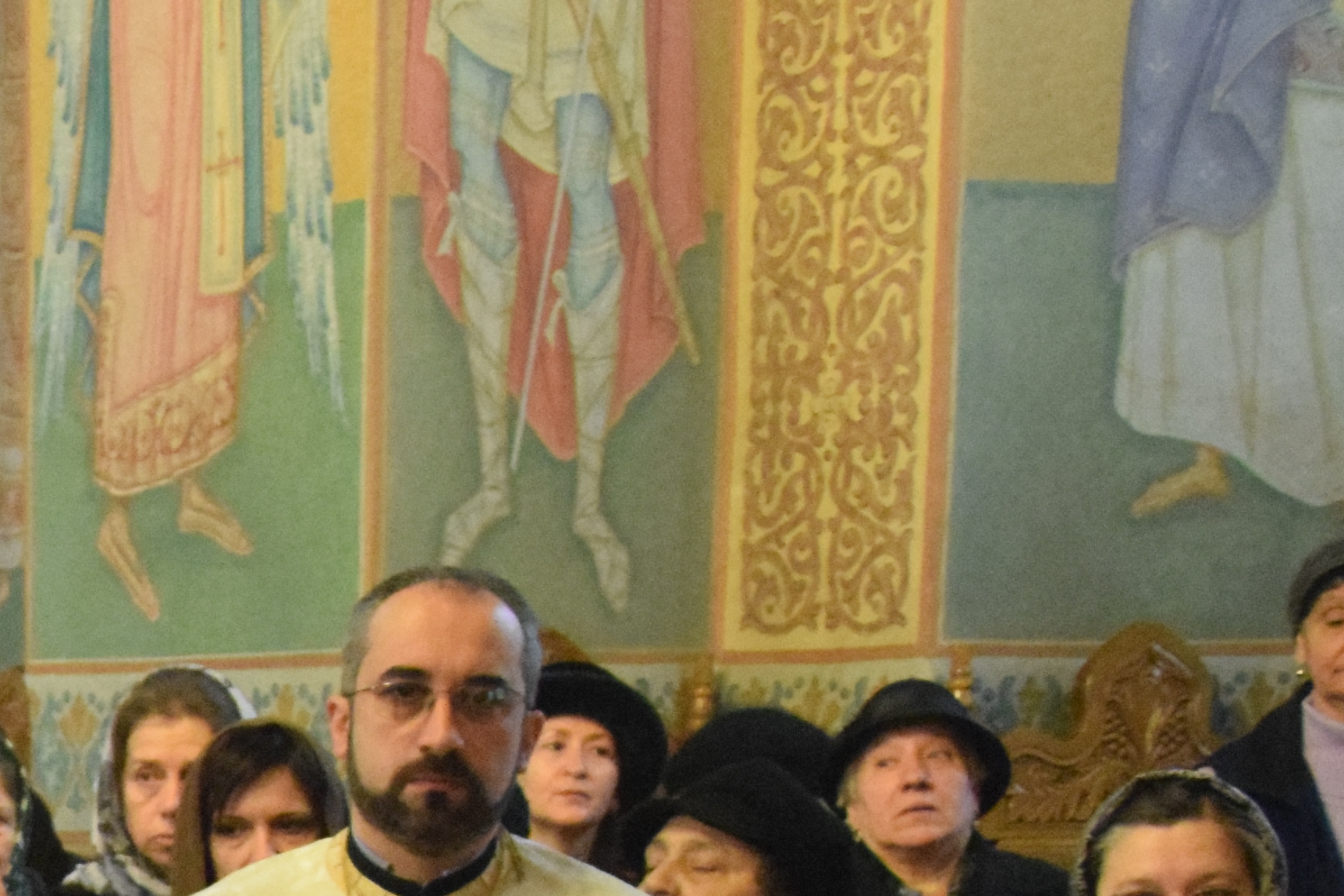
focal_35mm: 110
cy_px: 1467
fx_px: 4097
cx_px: -721
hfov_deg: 16.8
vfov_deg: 11.8
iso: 6400
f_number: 3.8
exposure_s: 1/40
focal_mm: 21
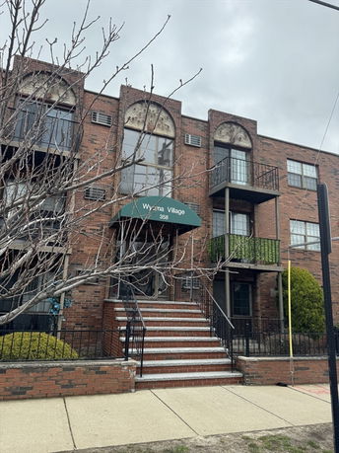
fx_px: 314
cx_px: 170
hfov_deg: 56.8
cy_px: 226
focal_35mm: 24
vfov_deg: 71.6
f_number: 1.78
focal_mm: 6.76
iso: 80
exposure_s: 1/1456
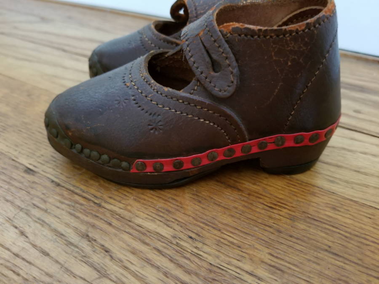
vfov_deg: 53.1
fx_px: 285
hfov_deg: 67.3
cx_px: 190
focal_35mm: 26
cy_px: 142
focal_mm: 4.25
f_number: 1.7
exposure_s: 1/10
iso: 250
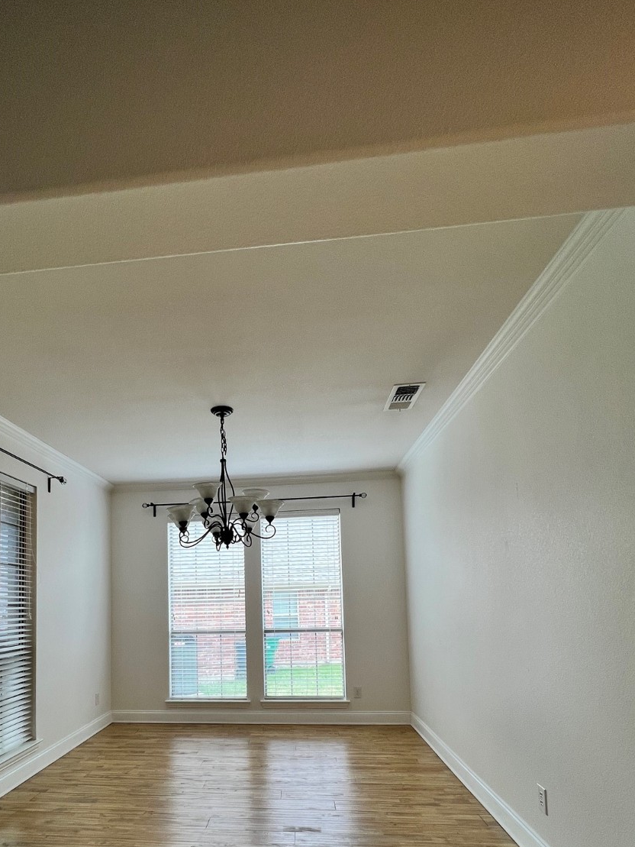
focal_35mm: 18
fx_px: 440
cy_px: 575
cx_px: 239
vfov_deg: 84.2
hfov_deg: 70.5
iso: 50
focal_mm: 1.57
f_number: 1.8
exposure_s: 1/120
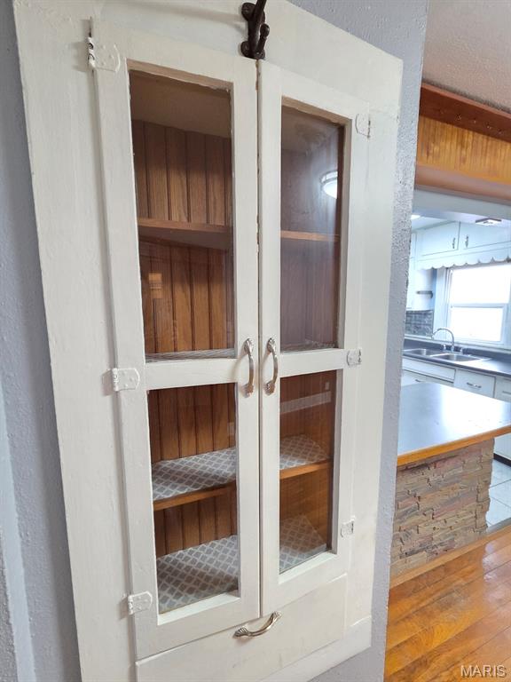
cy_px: 341
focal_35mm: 13
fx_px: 256
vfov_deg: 106.2
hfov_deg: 89.9
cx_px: 256
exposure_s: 1/60
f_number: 2.2
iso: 800
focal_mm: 2.2
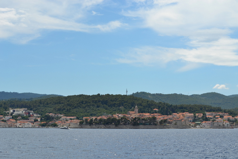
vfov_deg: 16.6
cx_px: 119
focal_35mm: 82
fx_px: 546
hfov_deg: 24.6
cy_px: 80
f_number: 8
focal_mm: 55
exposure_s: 1/250
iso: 100
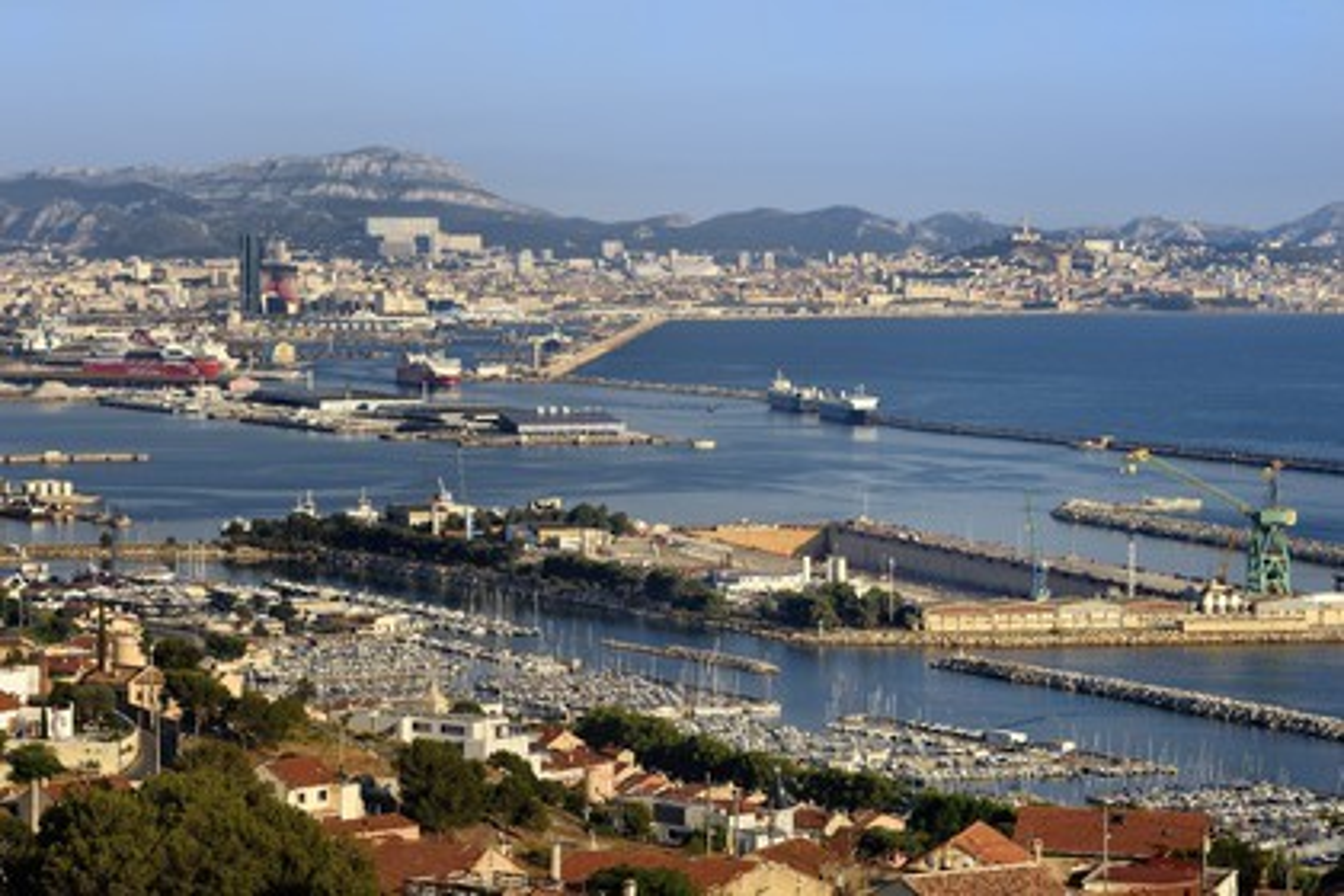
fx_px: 4480
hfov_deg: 17.1
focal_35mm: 120
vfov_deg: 11.4
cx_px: 672
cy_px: 448
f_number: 9
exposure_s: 1/400
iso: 200
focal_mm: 120
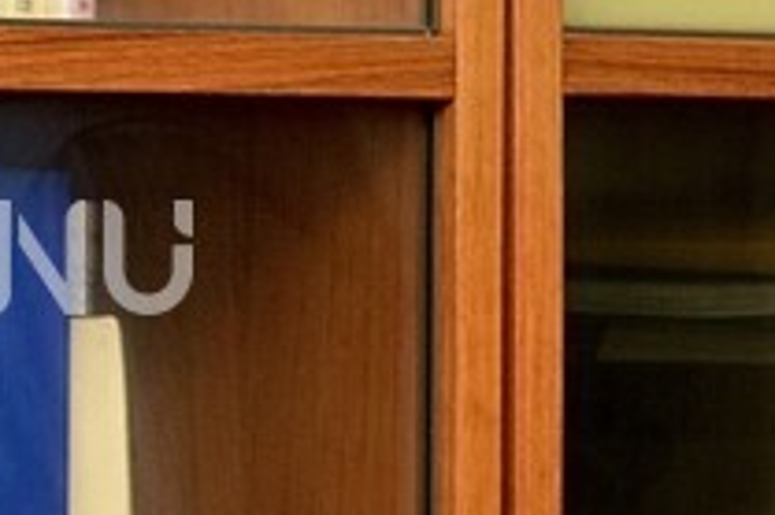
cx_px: 1843
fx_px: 9895
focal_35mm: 460
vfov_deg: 3.0
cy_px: 206
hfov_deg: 4.4
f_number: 8
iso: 200
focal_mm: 50
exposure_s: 1/60
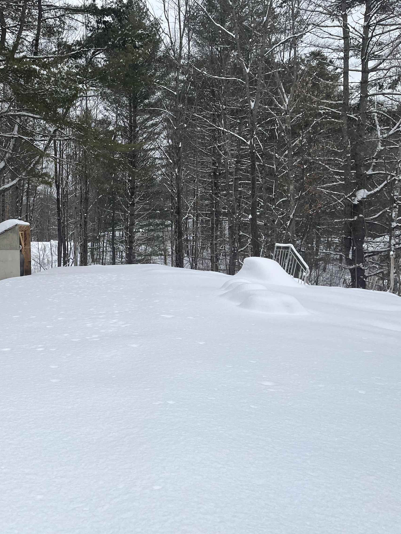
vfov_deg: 52.6
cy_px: 266
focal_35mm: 35
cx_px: 57
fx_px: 540
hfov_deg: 38.5
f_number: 1.6
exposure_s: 1/2899
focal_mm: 5.1
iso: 50
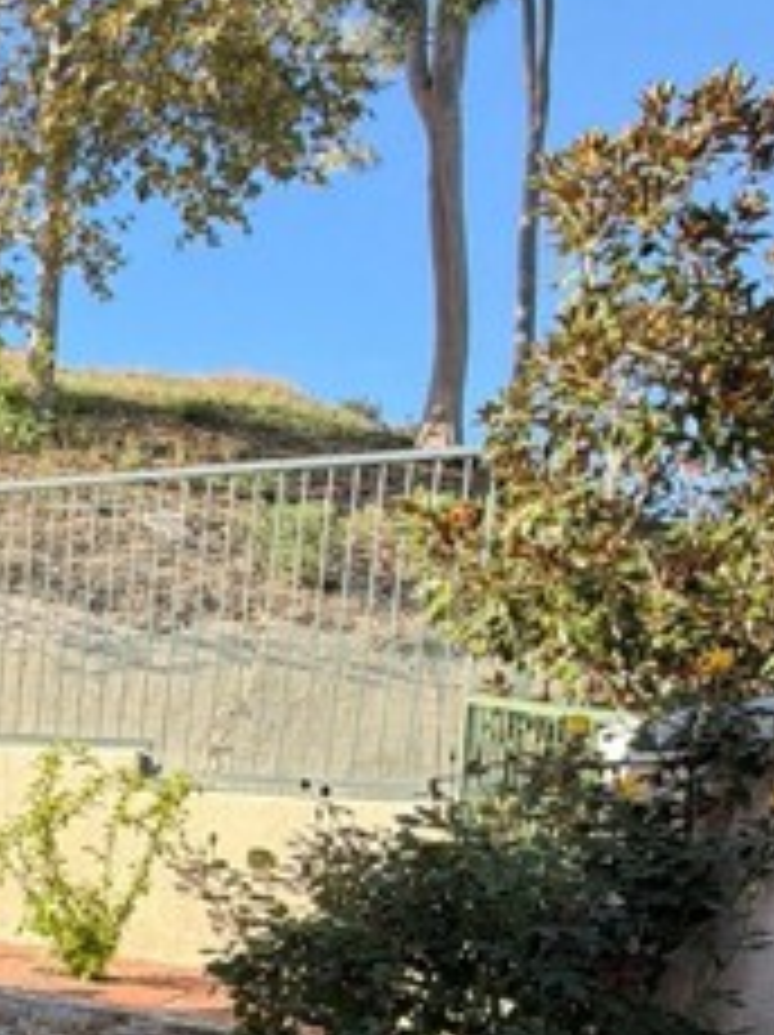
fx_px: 1165
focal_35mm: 39
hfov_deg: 30.9
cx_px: -162
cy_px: 882
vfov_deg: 44.6
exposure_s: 1/502
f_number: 2.2
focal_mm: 2.22
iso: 50
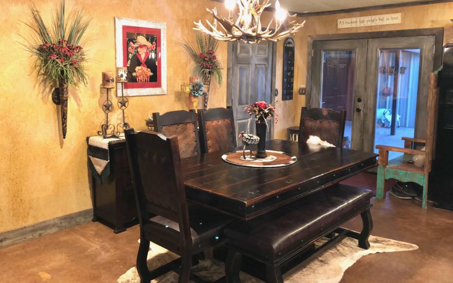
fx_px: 383
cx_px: 220
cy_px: 122
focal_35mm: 31
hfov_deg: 61.2
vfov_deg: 40.5
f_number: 1.8
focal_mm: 4
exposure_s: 1/5
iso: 80
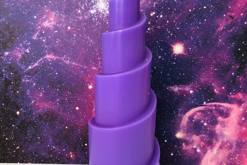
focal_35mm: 39
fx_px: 268
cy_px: 66
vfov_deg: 34.1
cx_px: 124
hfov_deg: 49.6
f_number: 1.8
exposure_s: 1/33
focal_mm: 3.99
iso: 40
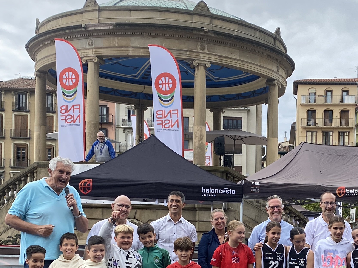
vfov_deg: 22.7
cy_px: 245
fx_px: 652
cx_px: 306
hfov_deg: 29.7
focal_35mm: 63
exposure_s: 1/1377
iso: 32
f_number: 1.8
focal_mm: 4.25
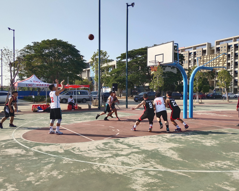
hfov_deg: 57.2
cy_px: 96
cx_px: 118
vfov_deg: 47.1
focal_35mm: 31
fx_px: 219
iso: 50
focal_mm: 4.27
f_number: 1.8
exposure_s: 1/1552
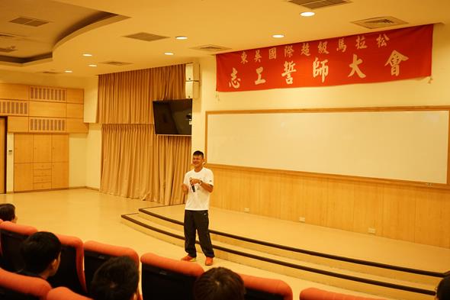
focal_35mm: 38
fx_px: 475
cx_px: 225
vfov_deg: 35.0
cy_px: 150
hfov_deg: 50.7
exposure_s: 1/50
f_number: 5.6
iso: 3200
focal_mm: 38
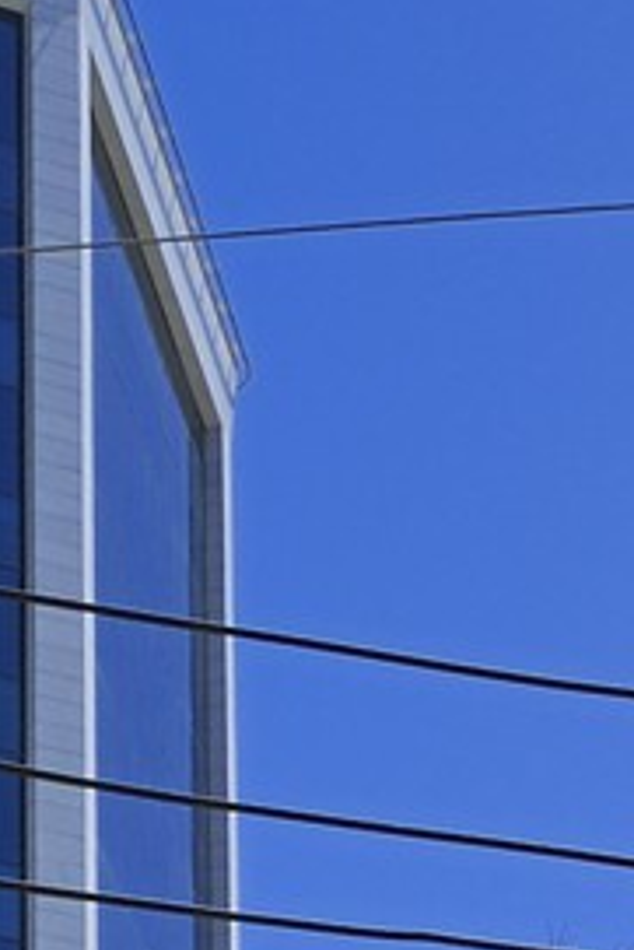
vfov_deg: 9.7
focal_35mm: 183
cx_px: -18
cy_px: 2377
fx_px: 4828
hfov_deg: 7.5
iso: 200
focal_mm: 31
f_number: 14
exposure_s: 1/200
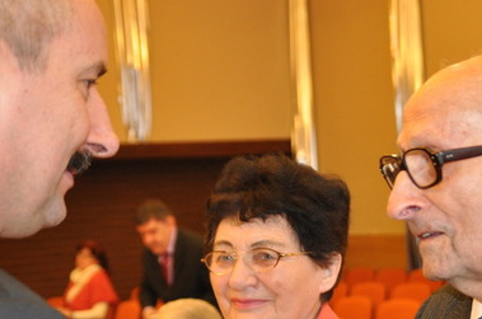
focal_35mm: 90
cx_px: 334
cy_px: 289
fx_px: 1202
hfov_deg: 22.5
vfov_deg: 15.0
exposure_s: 1/60
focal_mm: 32
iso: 800
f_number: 3.3
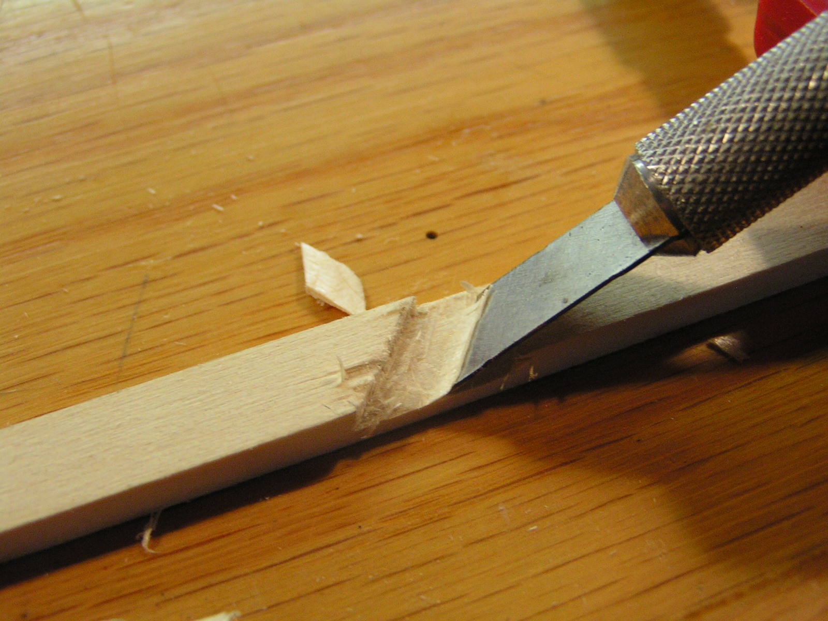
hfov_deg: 35.5
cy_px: 310
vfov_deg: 27.0
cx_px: 414
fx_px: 1292
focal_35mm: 54
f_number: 3.2
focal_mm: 9
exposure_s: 1/80
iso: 160
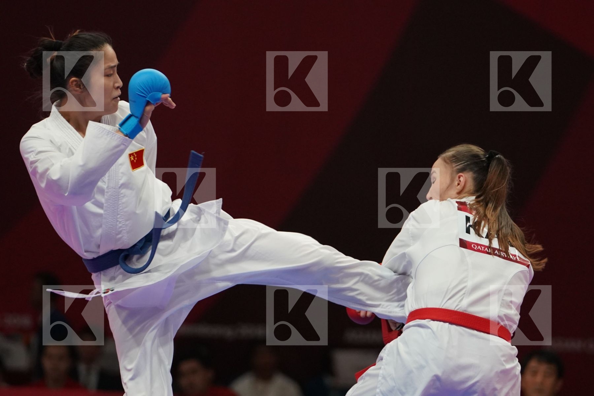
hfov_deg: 6.1
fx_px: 5610
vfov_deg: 4.0
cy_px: 198
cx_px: 297
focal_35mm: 340
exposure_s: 1/1000
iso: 2500
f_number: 4
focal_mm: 227
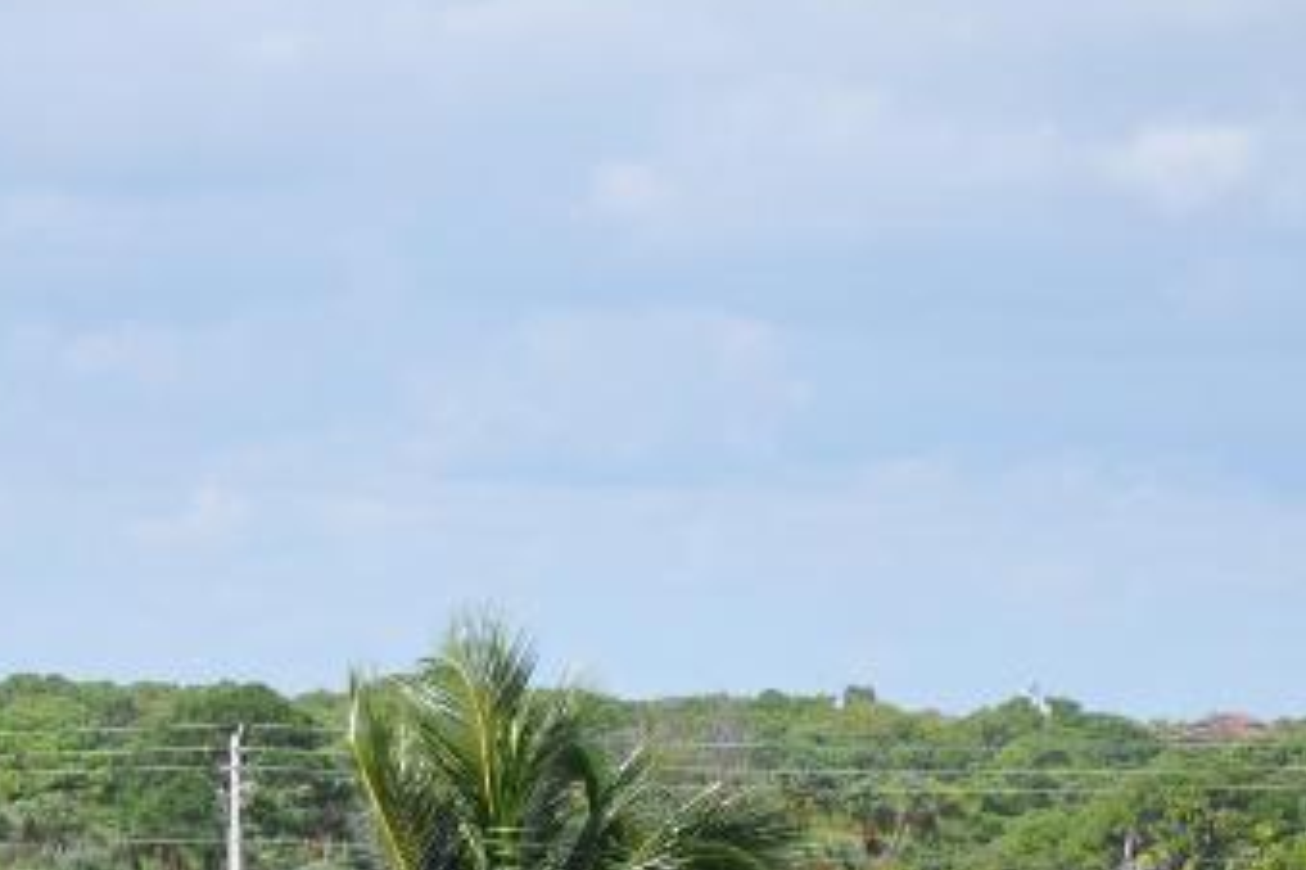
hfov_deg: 5.4
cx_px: 393
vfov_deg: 3.6
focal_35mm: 384
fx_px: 13919
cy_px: 1059
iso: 200
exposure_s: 1/640
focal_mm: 75
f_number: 6.3
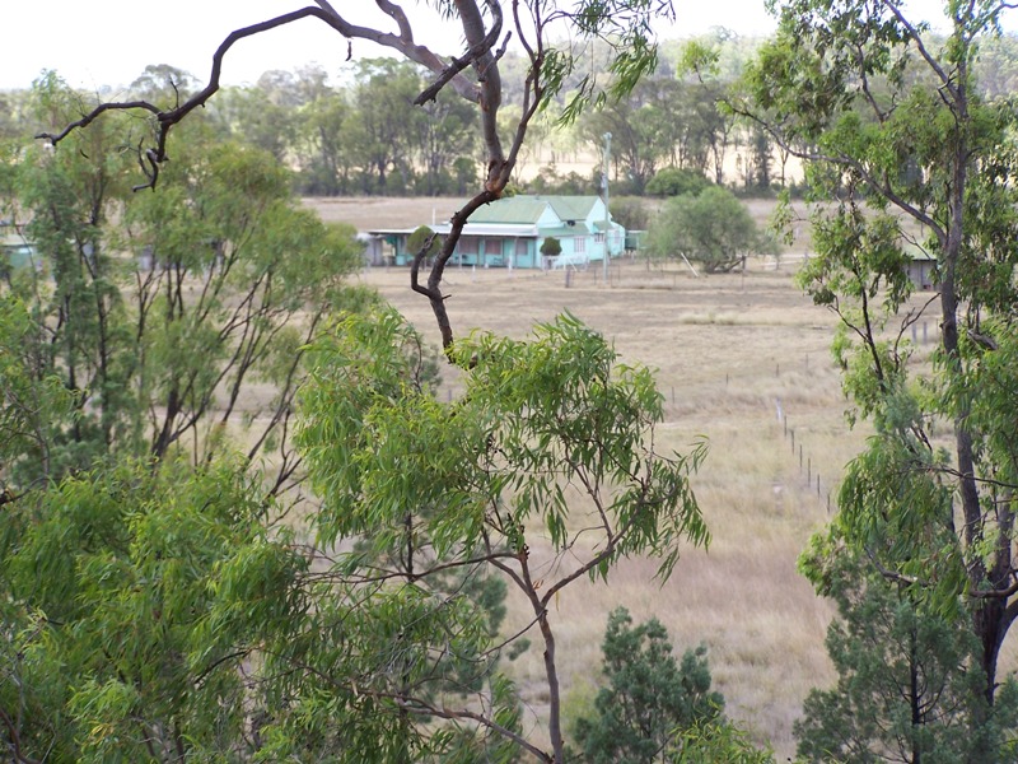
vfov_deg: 10.7
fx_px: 4088
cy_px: 382
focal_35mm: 139
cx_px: 509
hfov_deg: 14.2
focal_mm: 23.1
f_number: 3.2
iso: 80
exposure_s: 1/250
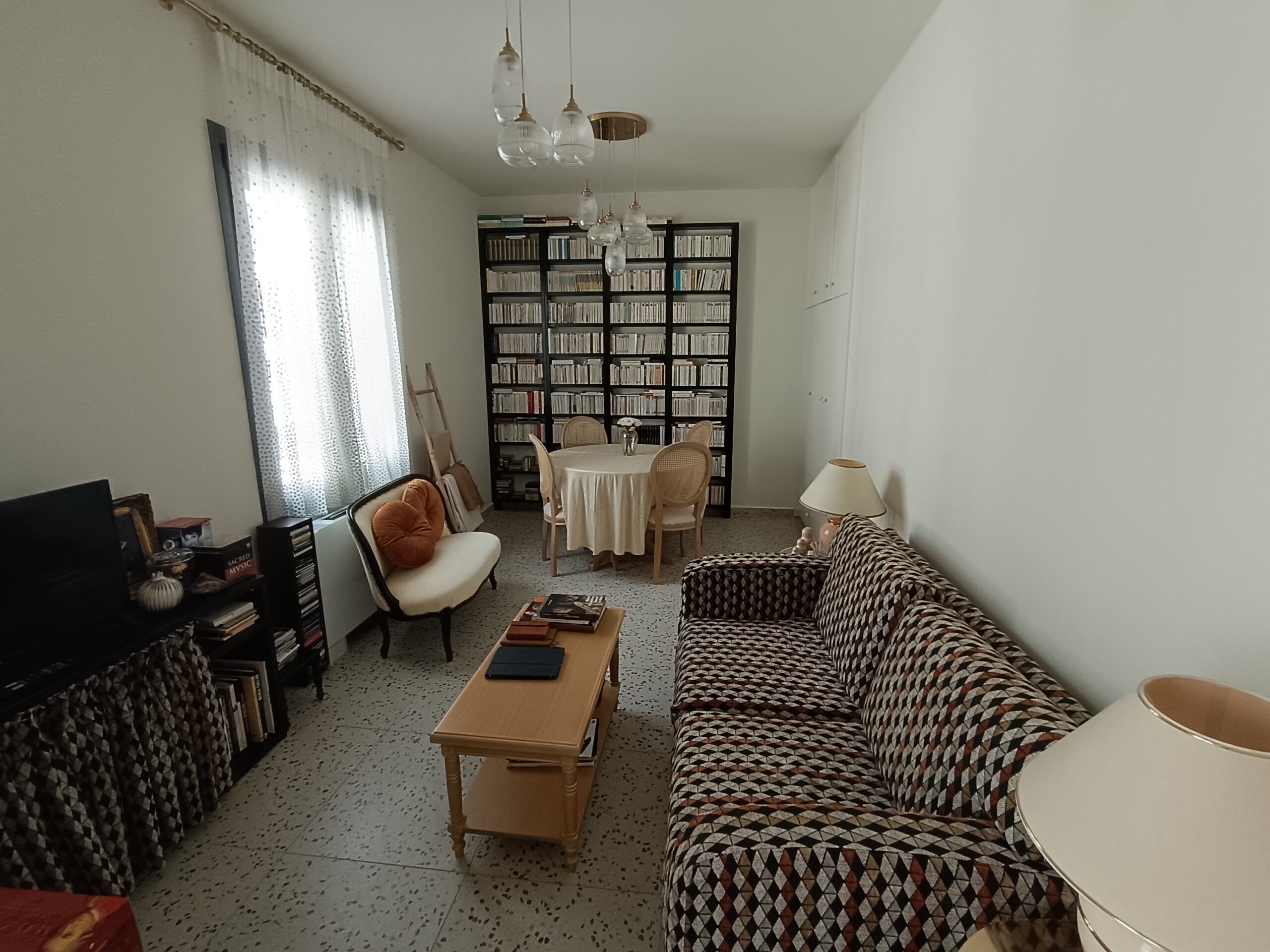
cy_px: 476
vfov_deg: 78.1
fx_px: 587
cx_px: 635
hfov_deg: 94.5
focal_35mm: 16
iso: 195
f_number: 2.2
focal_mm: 1.66
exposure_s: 1/50
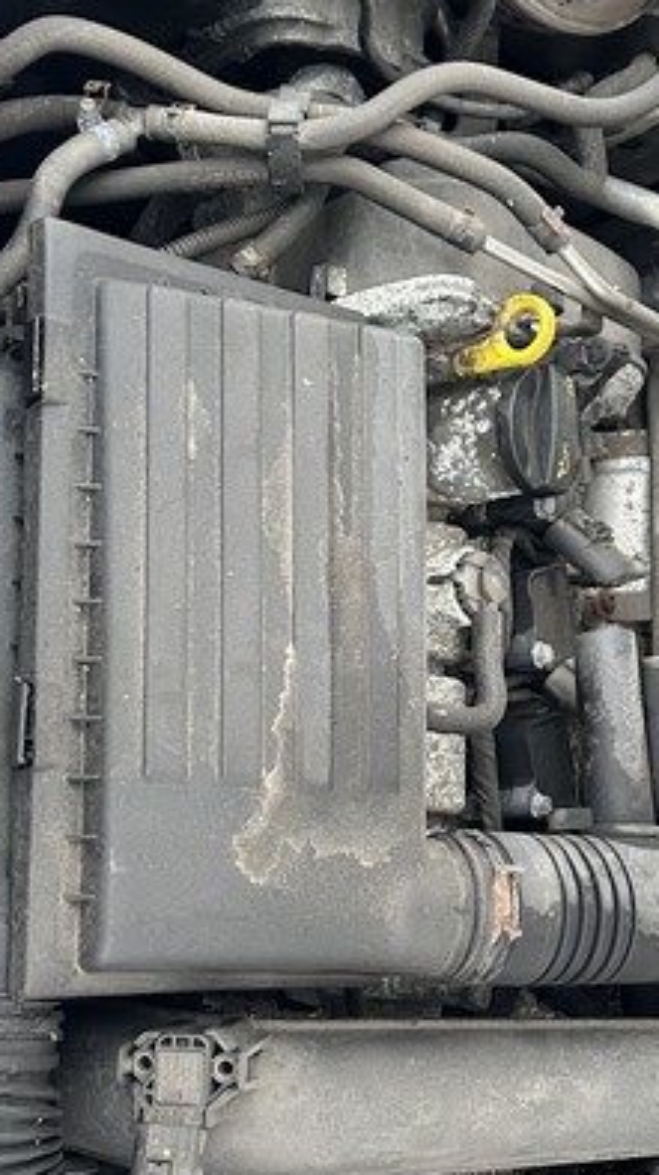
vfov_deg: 40.4
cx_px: 337
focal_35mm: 51
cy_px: 713
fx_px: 1588
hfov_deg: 23.4
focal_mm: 6.86
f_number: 1.78
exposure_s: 1/60
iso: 400
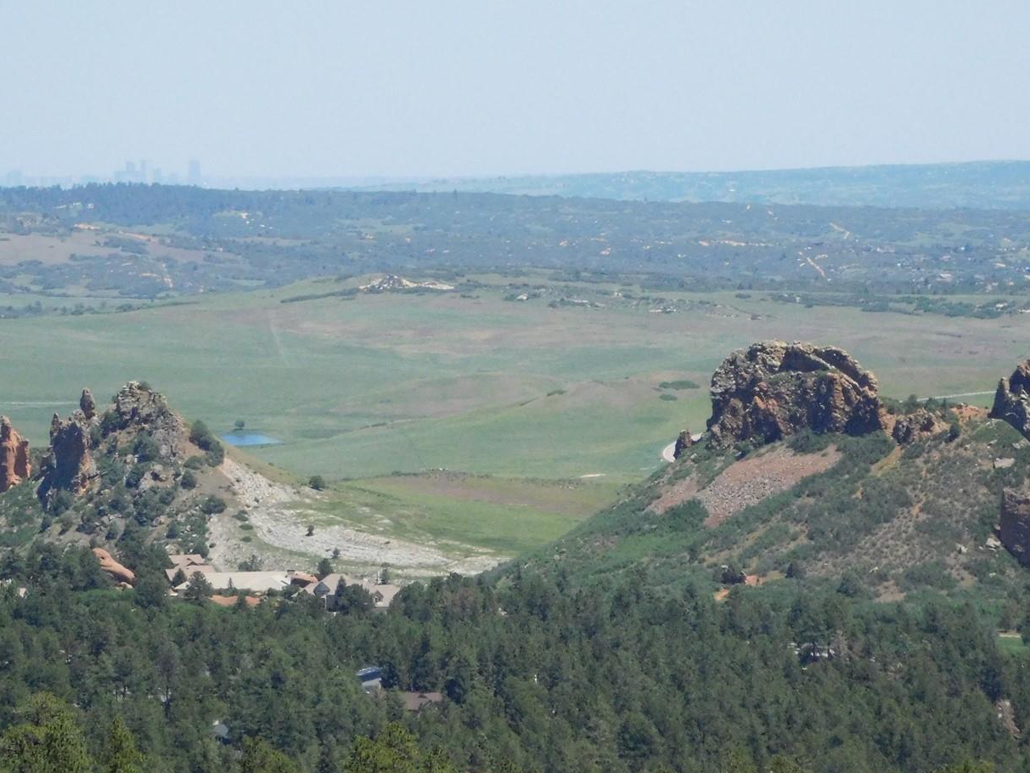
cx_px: 569
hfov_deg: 6.5
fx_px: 9106
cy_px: 402
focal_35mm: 306
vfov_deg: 4.9
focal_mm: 41.3
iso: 800
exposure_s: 1/800
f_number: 11.2
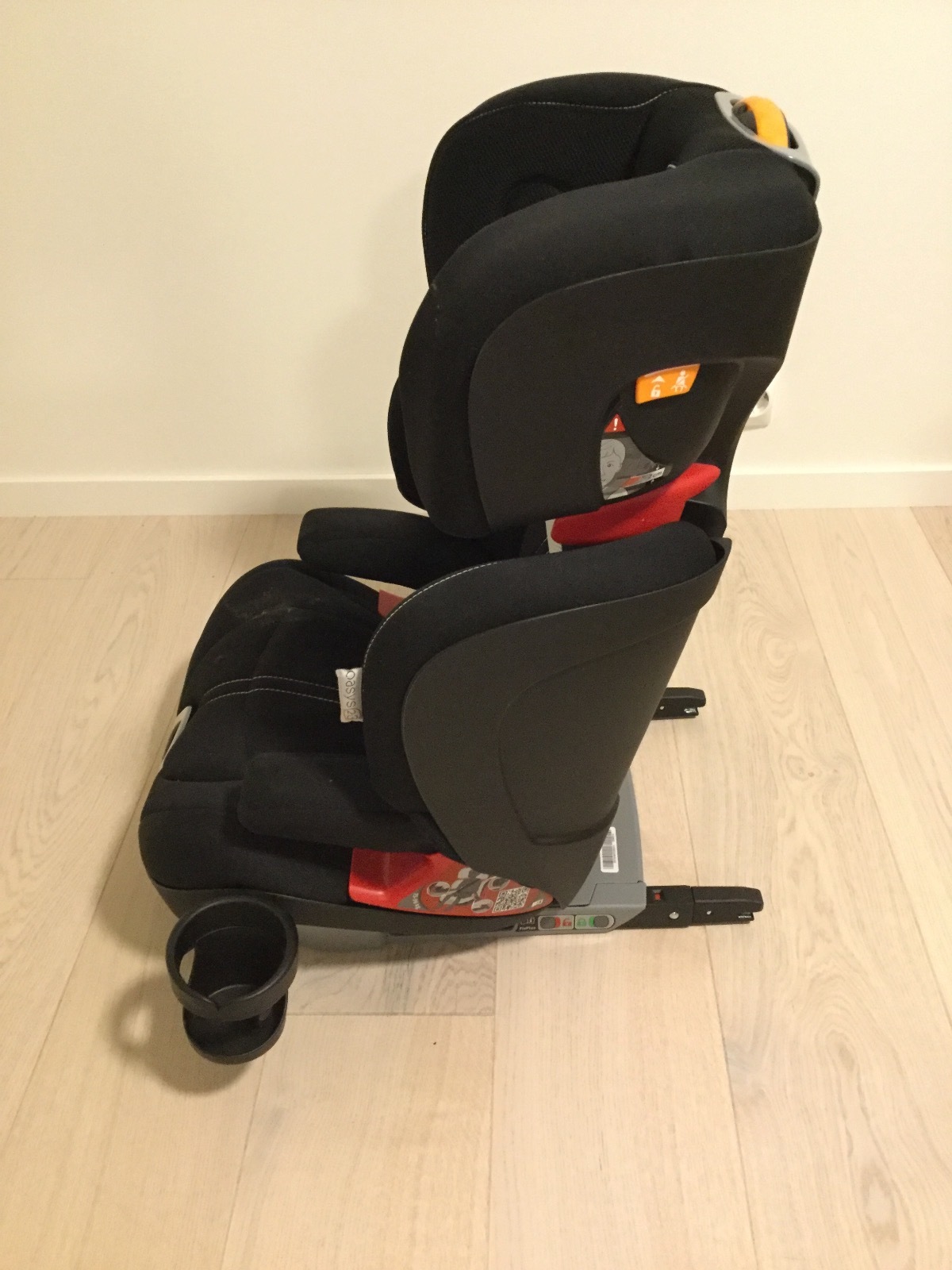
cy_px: 635
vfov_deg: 58.4
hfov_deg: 45.4
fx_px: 1137
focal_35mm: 31
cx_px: 476
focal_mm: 3.3
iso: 640
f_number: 2.4
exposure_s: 1/17
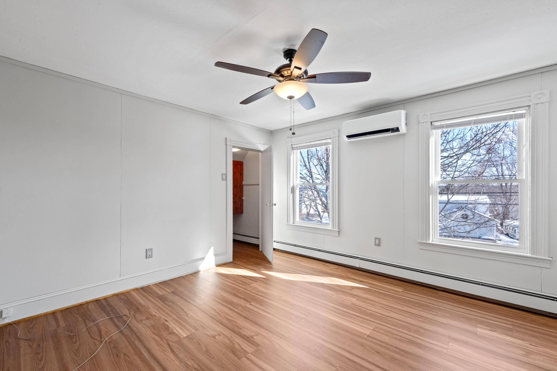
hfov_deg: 104.2
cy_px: 196
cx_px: 274
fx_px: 217
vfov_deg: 81.1
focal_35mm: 14
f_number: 8
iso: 500
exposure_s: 1/13
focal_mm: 8.9
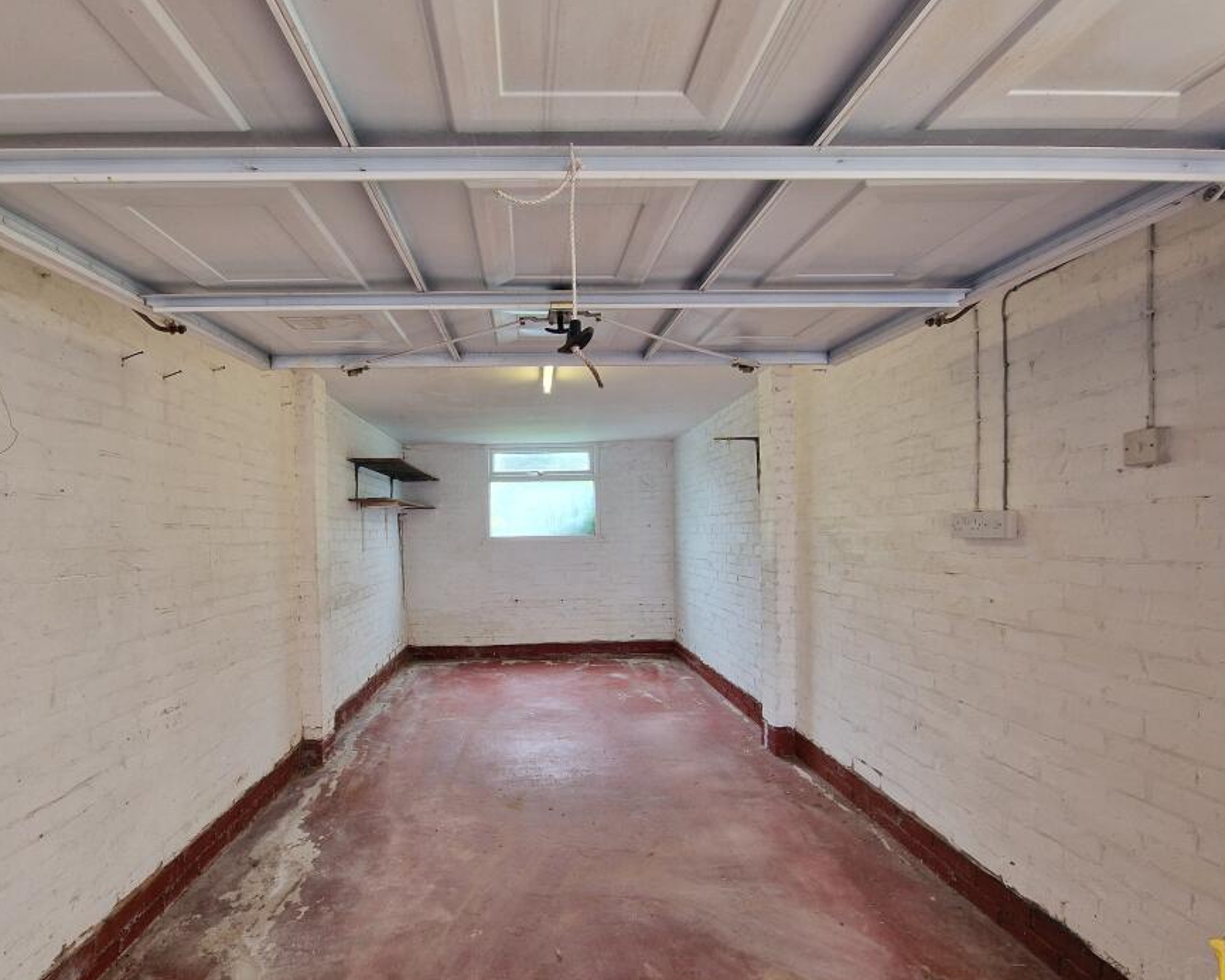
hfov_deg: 96.3
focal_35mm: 15
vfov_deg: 83.8
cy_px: 539
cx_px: 538
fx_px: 544
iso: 160
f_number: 2.2
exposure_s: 1/50
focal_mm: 2.2
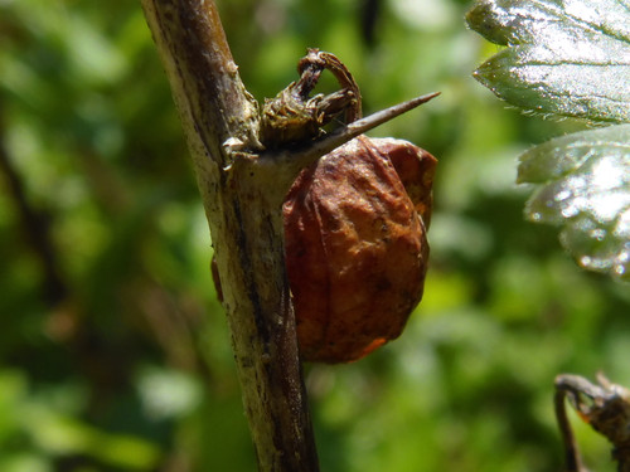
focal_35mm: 65
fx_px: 1183
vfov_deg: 22.6
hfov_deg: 29.8
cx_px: 315
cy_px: 236
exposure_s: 1/800
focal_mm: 4.9
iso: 80
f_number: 3.3
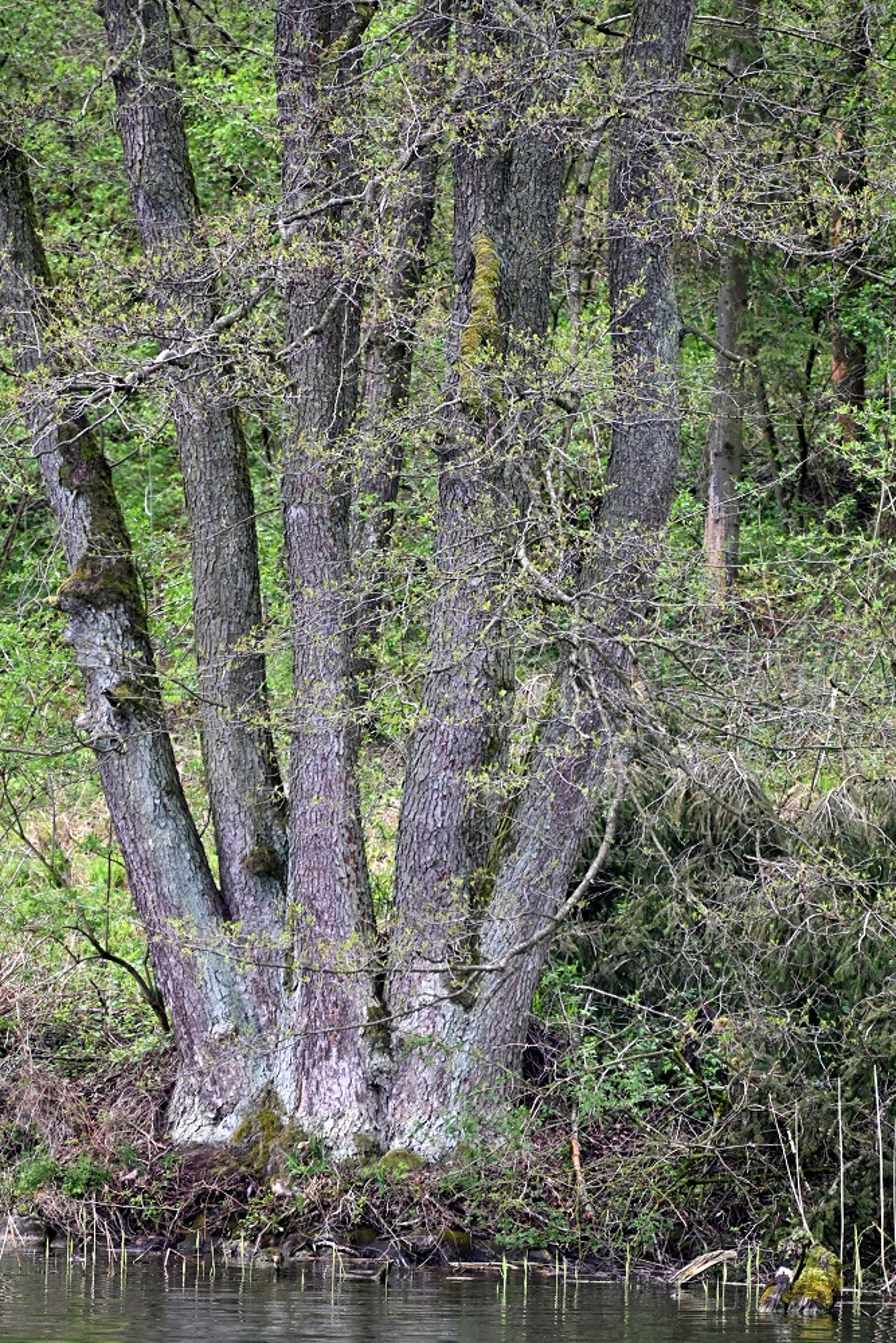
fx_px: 11195
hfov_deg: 4.6
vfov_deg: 6.9
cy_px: 672
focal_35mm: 300
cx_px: 448
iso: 640
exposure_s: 1/500
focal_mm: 300
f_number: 5.6
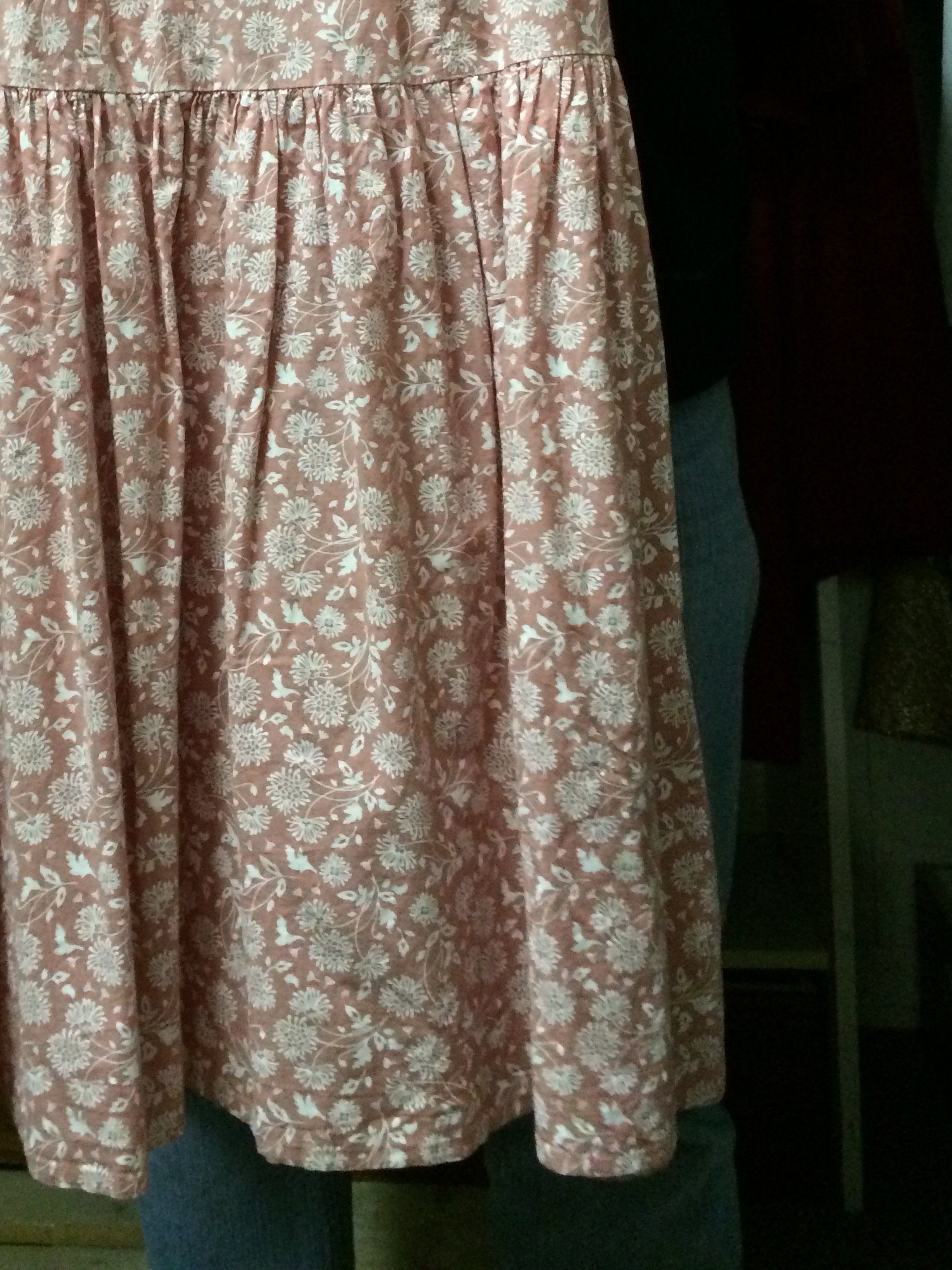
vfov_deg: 38.8
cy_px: 242
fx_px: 1724
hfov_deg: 30.2
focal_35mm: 47
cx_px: 204
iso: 320
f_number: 2.2
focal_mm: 4.15
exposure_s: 1/20
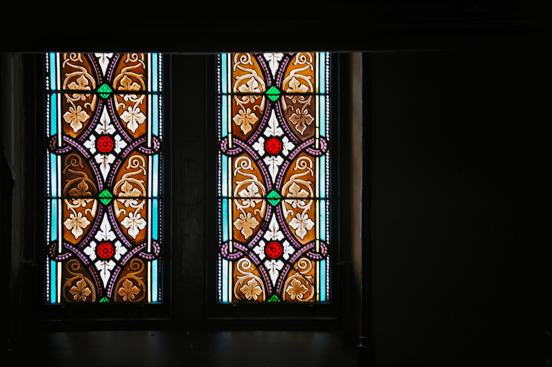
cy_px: 184
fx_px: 2835
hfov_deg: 11.1
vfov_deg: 7.4
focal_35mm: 185
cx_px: 276
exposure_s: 1/15
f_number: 5
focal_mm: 185
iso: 400
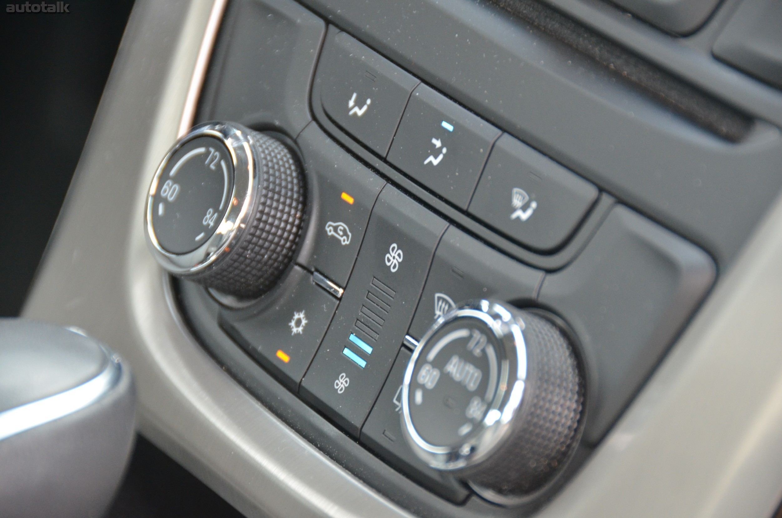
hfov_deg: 6.9
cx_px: 391
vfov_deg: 4.6
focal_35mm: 300
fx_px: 6503
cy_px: 259
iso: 1600
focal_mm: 200
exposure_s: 1/200
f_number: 5.6
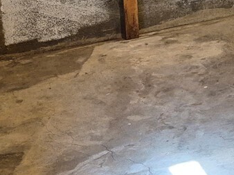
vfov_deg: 12.9
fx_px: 736
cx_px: 360
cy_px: -88
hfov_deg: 16.3
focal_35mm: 109
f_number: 1.8
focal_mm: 5.4
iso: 500
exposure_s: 1/120
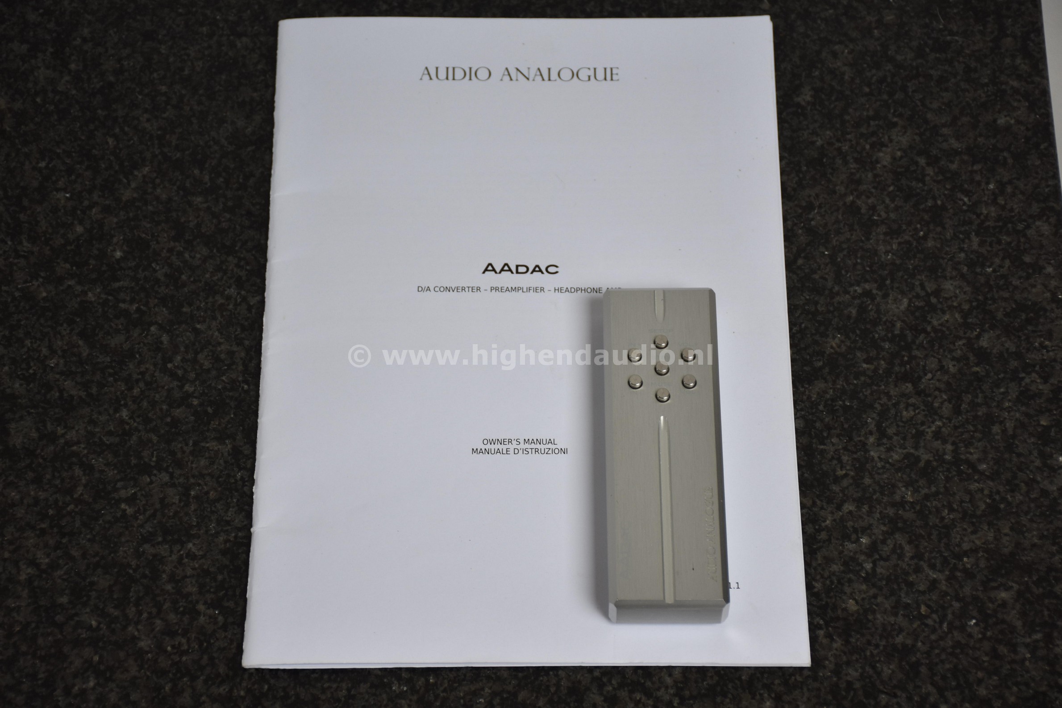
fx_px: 2655
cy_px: 354
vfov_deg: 15.2
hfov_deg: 22.6
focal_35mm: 90
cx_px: 531
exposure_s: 1/100
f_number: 5
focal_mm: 60
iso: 400
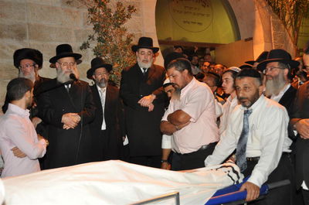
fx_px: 347
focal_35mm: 40
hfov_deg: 48.0
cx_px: 154
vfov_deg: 32.9
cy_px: 102
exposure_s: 1/60
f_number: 4
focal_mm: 27
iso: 800
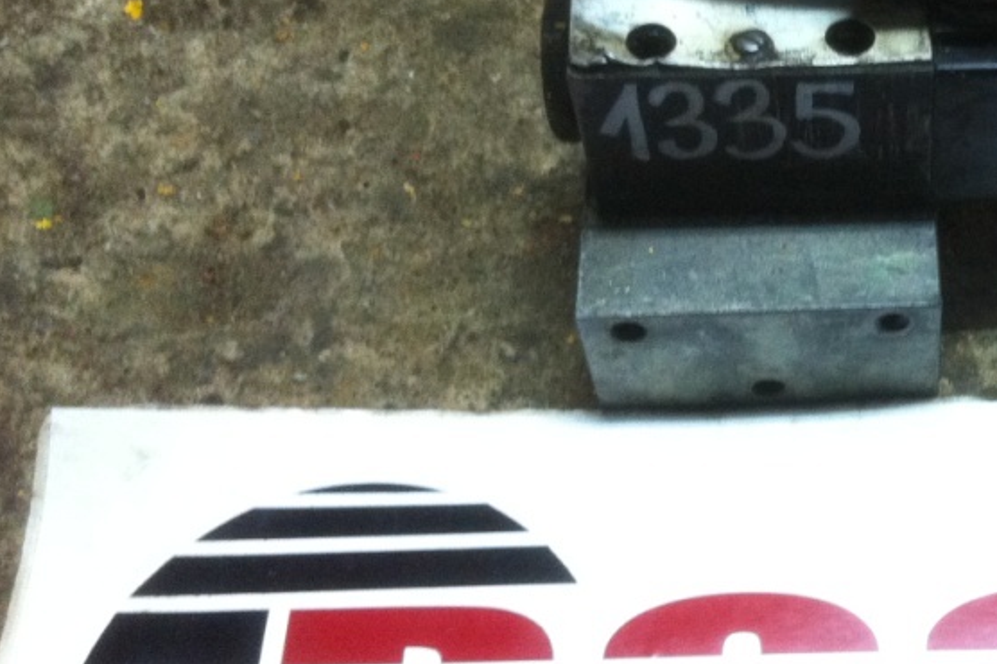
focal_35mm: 67
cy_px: 292
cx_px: 907
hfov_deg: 28.8
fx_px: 1854
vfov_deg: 20.3
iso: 320
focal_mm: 3.85
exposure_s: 1/15
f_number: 2.8
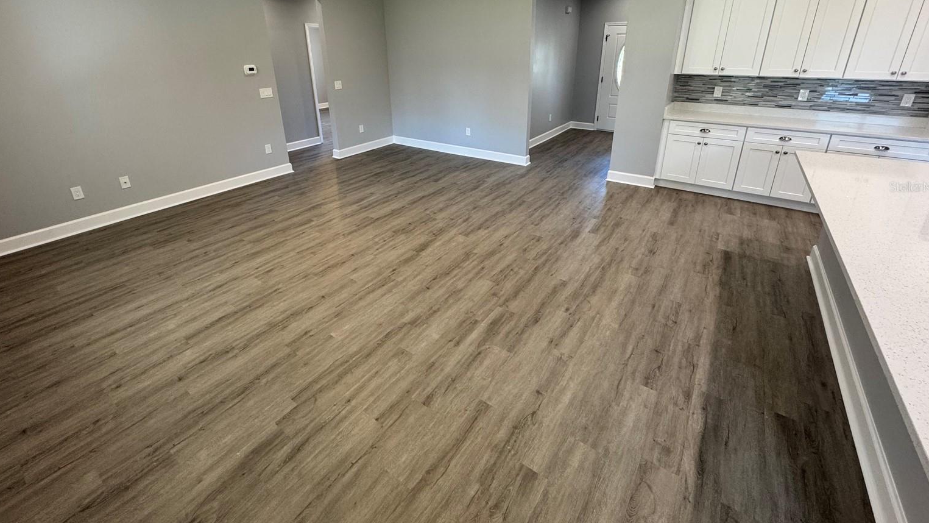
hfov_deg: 99.4
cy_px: 187
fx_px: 394
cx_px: 460
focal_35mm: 16
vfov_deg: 65.8
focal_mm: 2.22
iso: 200
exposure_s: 1/120
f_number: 2.2
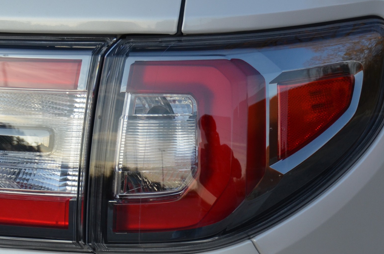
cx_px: 136
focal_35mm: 169
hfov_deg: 12.2
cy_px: 125
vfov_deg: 8.1
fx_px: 1799
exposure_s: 1/1000
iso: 640
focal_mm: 70
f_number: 5
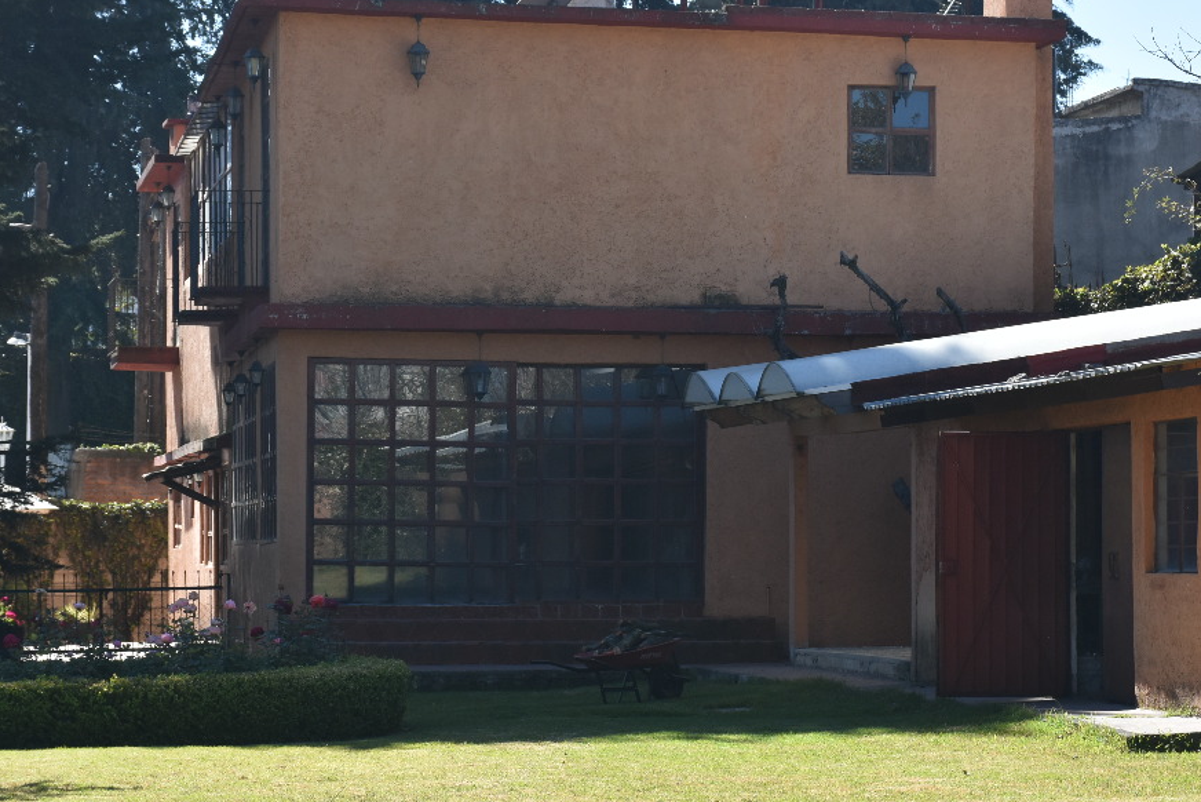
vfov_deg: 11.3
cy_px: 410
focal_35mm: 121
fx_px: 4038
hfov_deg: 16.9
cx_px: 594
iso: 450
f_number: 8
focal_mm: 66
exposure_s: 1/500
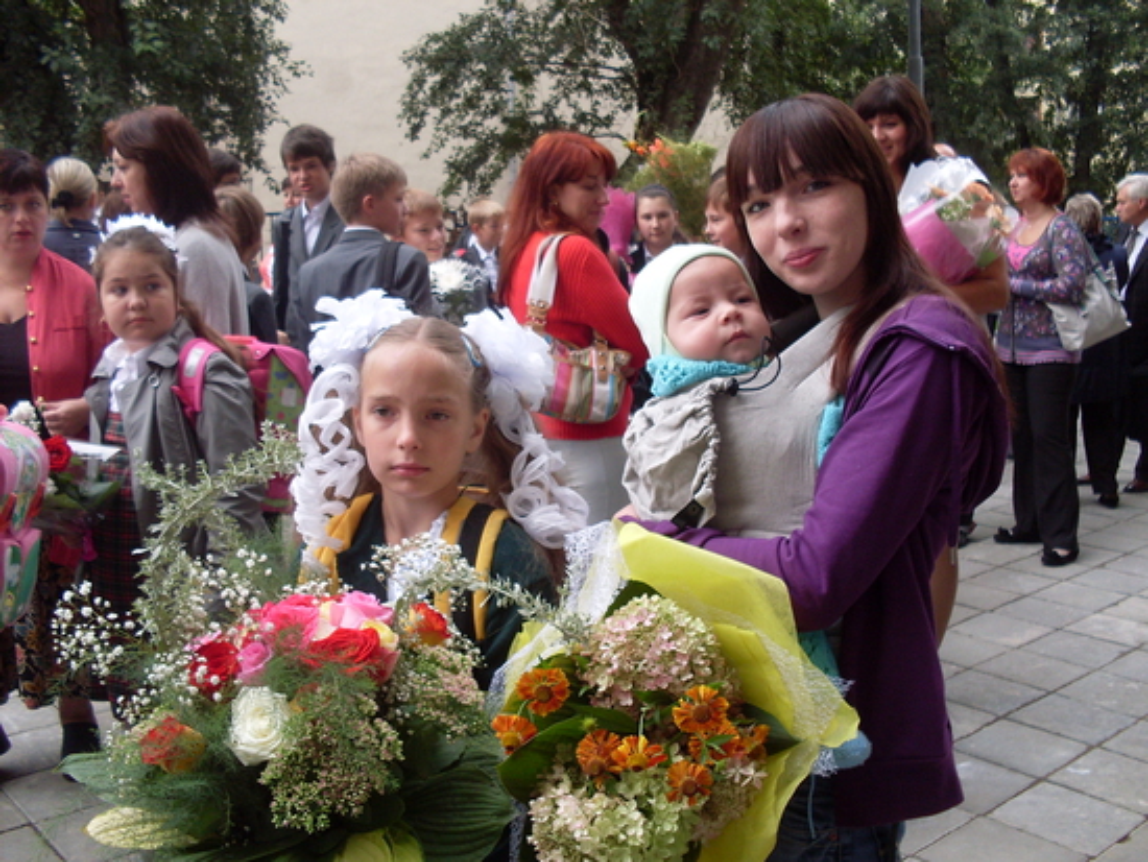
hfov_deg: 49.0
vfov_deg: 37.7
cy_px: 431
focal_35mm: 38
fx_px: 1261
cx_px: 574
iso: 100
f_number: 2.8
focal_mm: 6.3
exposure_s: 1/90
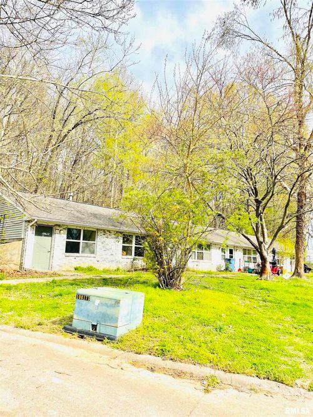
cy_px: 208
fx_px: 314
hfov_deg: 53.0
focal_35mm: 26
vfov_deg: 67.3
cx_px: 156
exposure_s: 1/2681
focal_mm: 4.2
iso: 32
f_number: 1.6
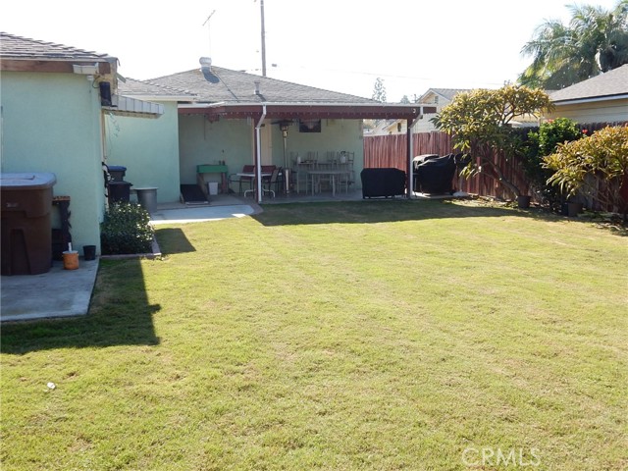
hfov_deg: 51.4
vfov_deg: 39.7
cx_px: 314
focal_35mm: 36
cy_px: 236
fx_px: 653
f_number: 4
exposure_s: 1/320
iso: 125
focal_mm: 6.4
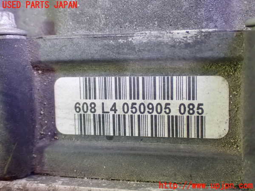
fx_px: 346
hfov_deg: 40.4
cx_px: 128
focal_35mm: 47
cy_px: 96
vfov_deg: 30.9
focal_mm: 8.4
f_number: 3.1
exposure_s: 1/40
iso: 1600
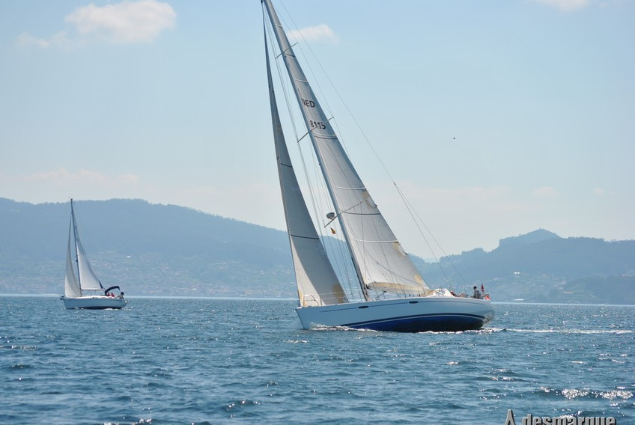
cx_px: 301
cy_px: 223
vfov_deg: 10.6
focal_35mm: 130
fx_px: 2296
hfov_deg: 15.7
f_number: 6.3
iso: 100
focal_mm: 82
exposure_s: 1/640
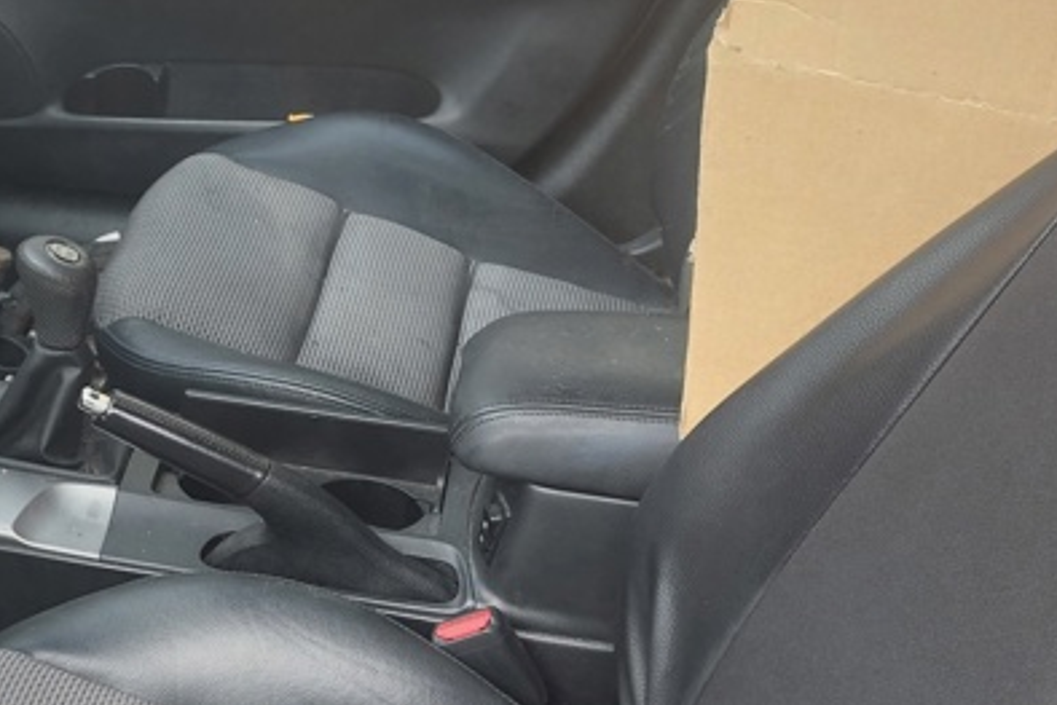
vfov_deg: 20.4
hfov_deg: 28.5
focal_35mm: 66
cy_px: 550
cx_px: -19
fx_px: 1938
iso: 64
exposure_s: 1/50
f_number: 1.8
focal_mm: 5.23
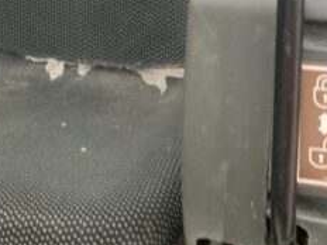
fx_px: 756
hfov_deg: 23.7
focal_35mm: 80
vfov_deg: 17.9
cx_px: 25
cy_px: -10
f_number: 1.8
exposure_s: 1/40
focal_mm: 3
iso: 320
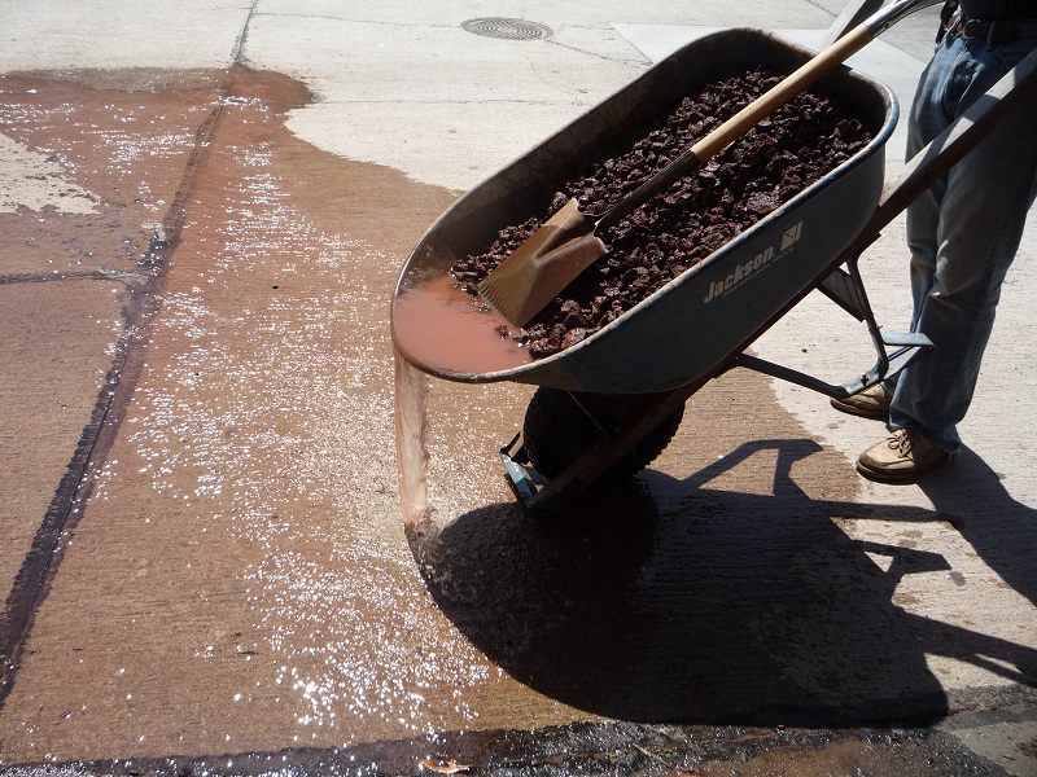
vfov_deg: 46.8
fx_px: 899
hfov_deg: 60.0
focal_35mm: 30
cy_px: 388
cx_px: 518
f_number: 5
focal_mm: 5.2
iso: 100
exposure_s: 1/400
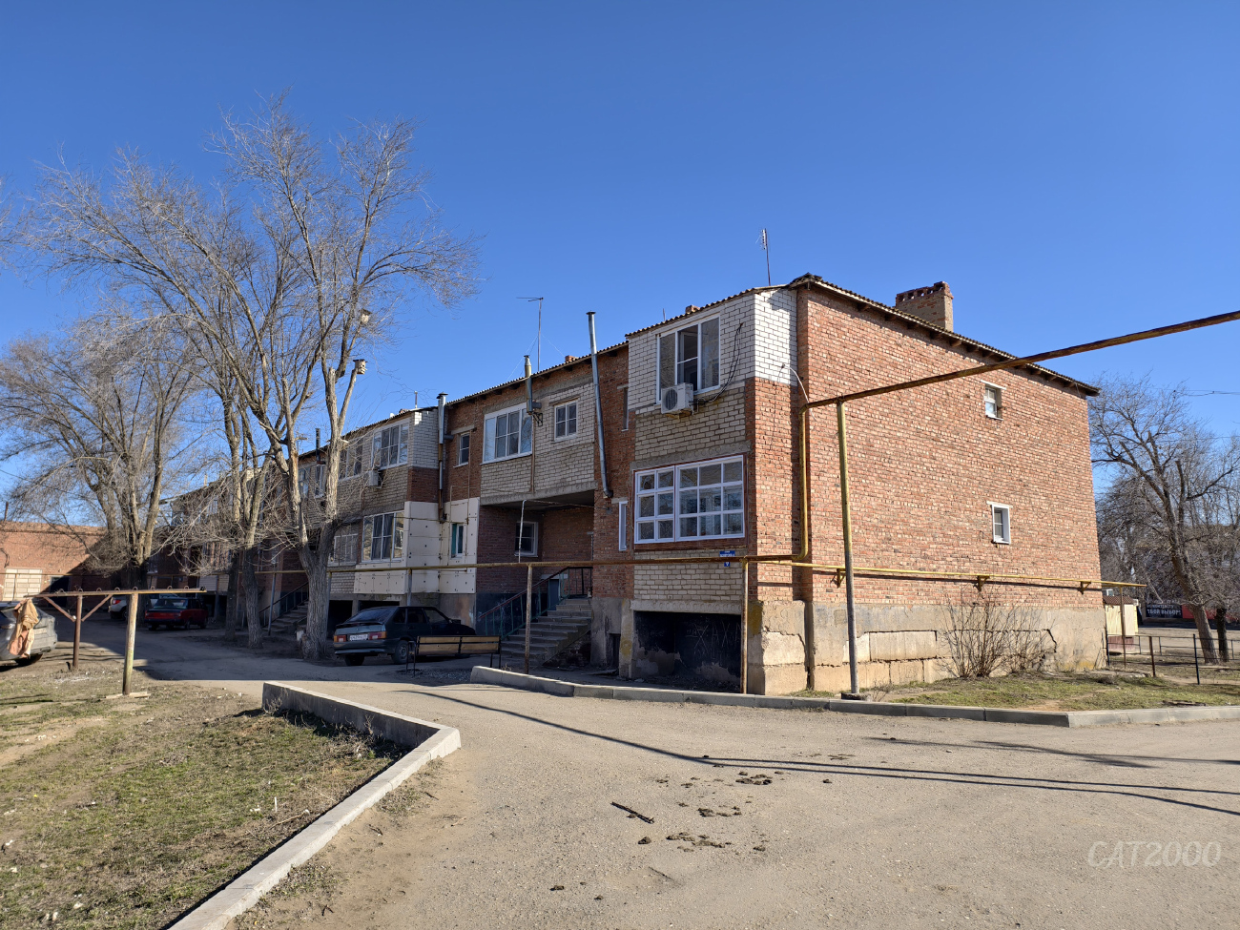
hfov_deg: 73.9
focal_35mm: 23
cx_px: 620
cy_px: 465
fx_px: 824
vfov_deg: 58.9
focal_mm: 6.54
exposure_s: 1/1898
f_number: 1.57
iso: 72
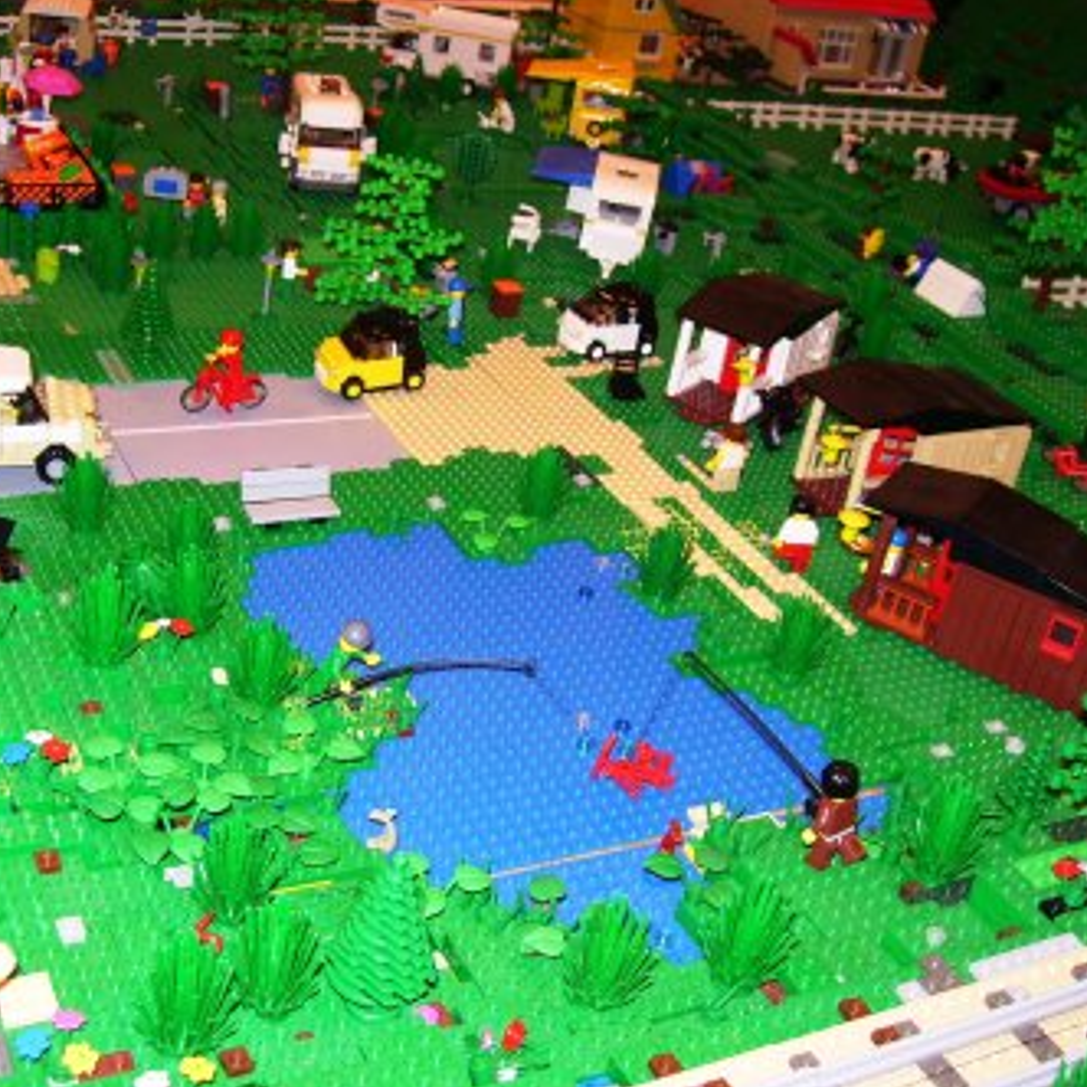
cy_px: 540
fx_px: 1528
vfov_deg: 39.2
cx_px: 419
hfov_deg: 39.0
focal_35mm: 43
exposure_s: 1/60
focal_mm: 6
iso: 80
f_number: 2.7
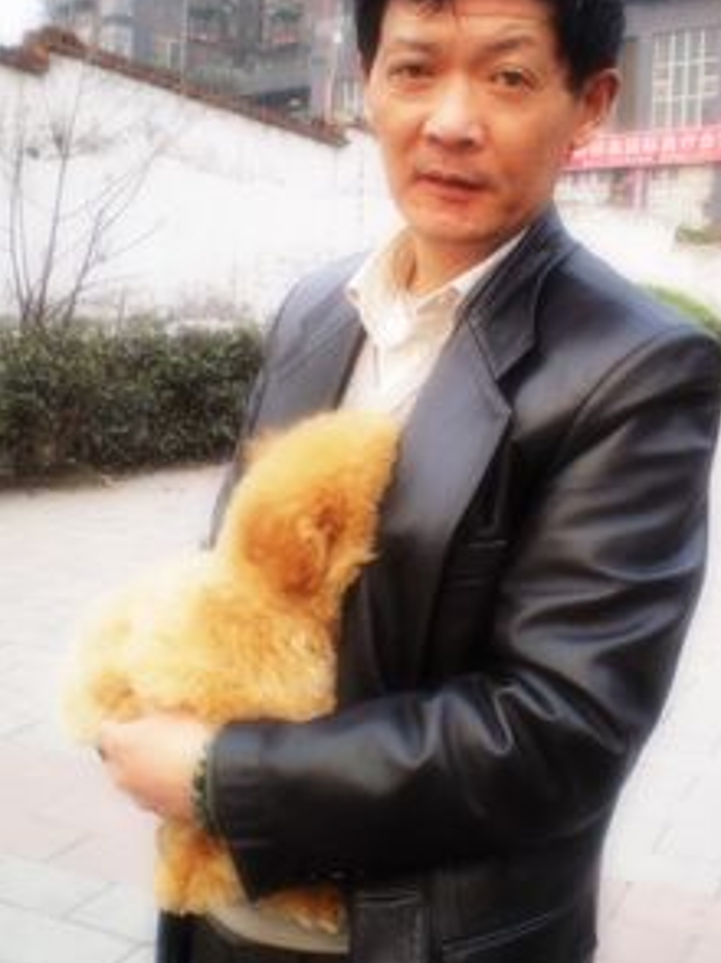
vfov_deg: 38.9
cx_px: 436
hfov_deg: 29.6
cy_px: 488
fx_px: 1363
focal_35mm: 49
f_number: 3.1
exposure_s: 1/250
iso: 250
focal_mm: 6.3
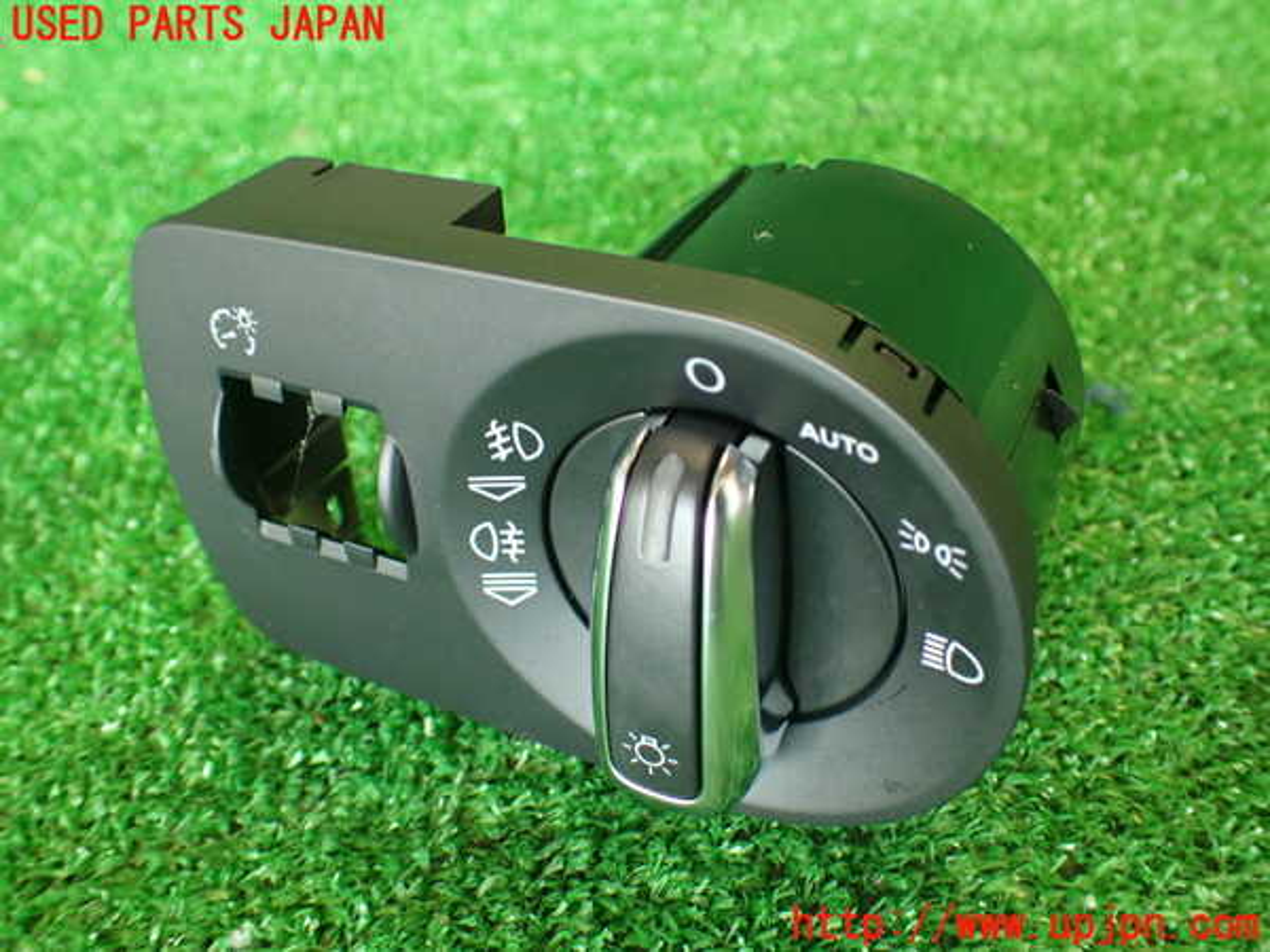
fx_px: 1174
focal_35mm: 32
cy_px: 476
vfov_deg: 44.2
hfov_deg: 56.8
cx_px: 635
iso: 250
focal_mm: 5.79
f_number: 2.4
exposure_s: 1/30
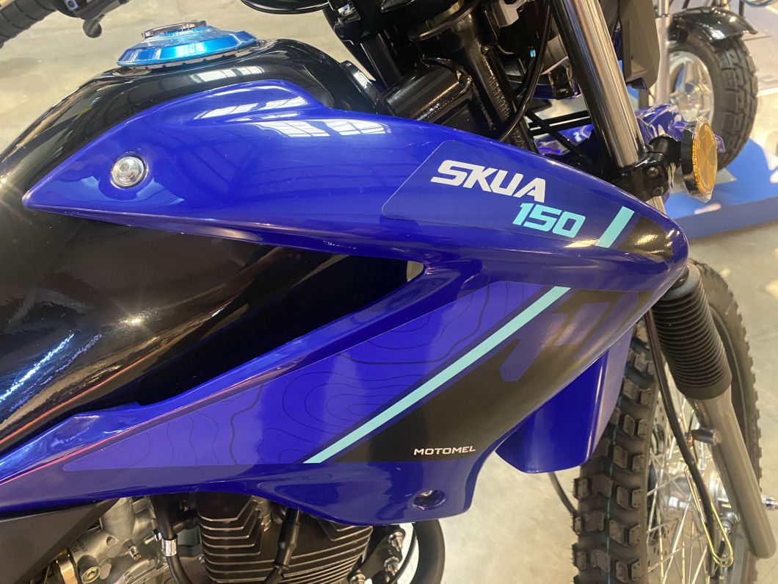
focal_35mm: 26
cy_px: 292
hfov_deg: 67.3
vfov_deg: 53.1
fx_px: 584
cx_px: 389
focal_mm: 4.25
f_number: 1.8
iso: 500
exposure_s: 1/33
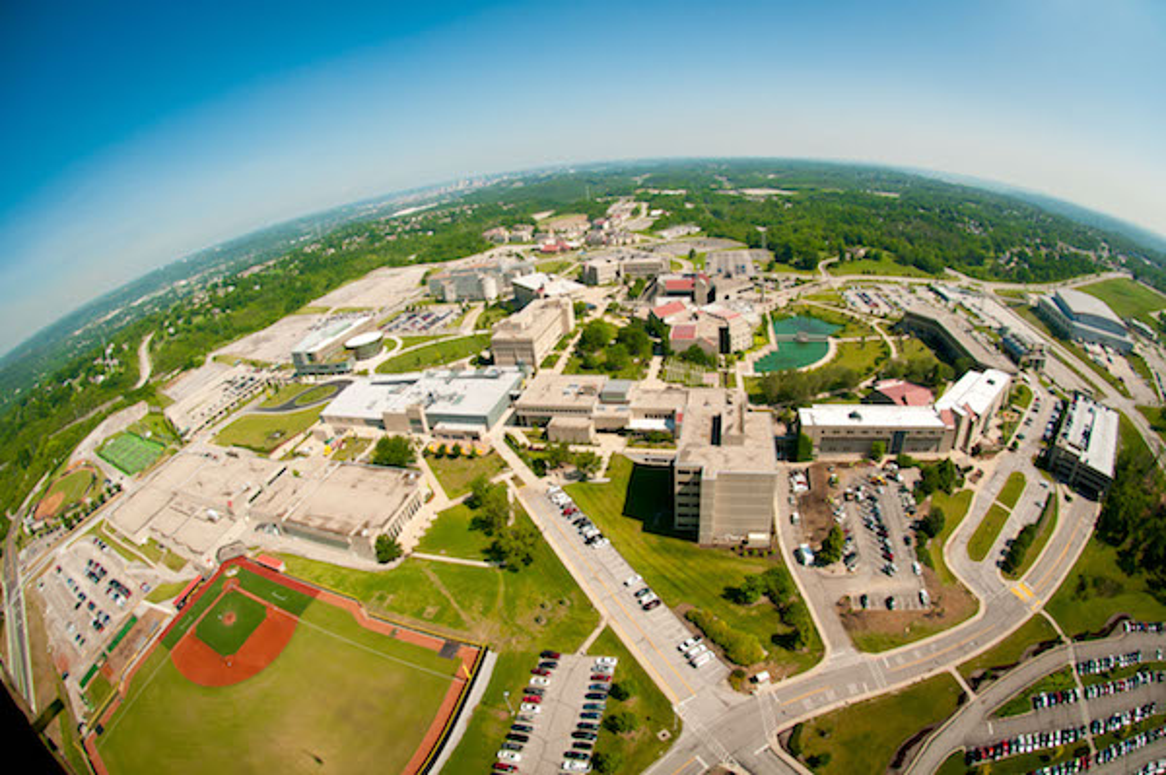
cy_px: 388
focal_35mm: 16
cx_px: 583
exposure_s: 1/2500
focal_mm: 10.5
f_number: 7.1
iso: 400
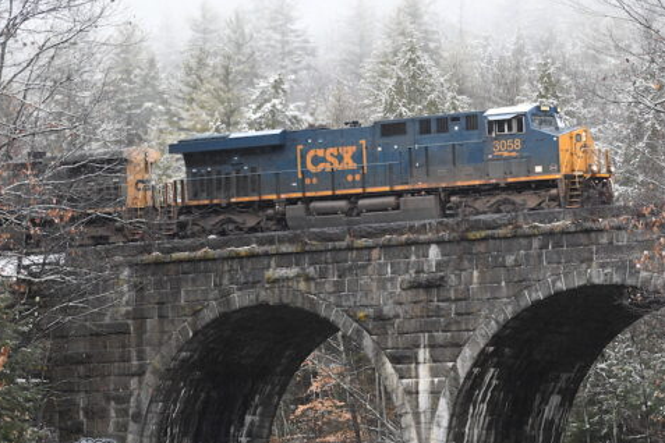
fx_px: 2438
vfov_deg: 10.4
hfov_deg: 15.5
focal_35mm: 132
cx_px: 354
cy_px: 263
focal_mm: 70
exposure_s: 1/500
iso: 2500
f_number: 6.3
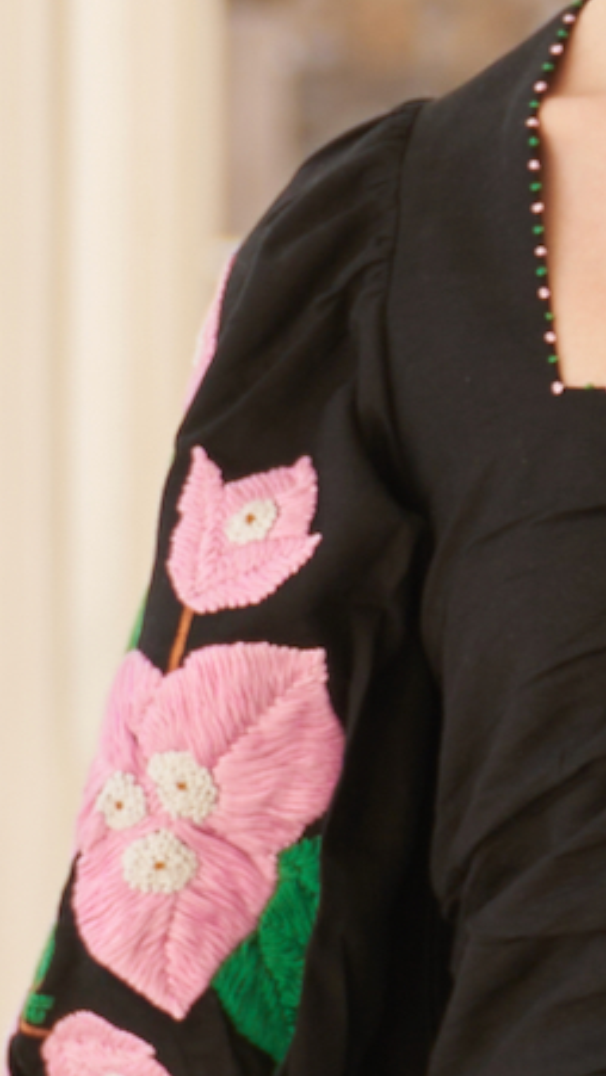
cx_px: 903
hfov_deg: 6.4
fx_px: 5365
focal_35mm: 188
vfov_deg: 11.4
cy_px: 163
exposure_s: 1/400
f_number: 2.8
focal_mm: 40
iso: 50
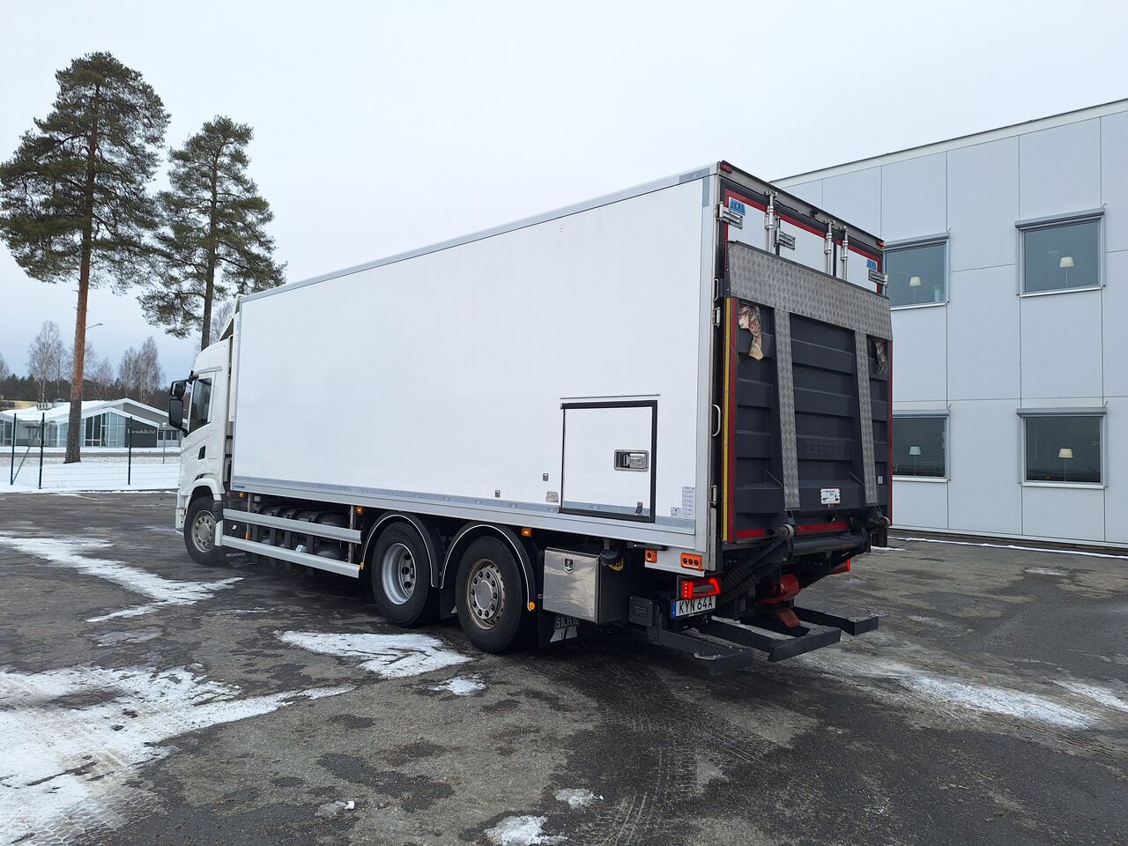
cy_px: 423
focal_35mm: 23
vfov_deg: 58.9
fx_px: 749
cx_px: 564
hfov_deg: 73.9
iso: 40
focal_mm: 5.54
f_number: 1.8
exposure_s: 1/602
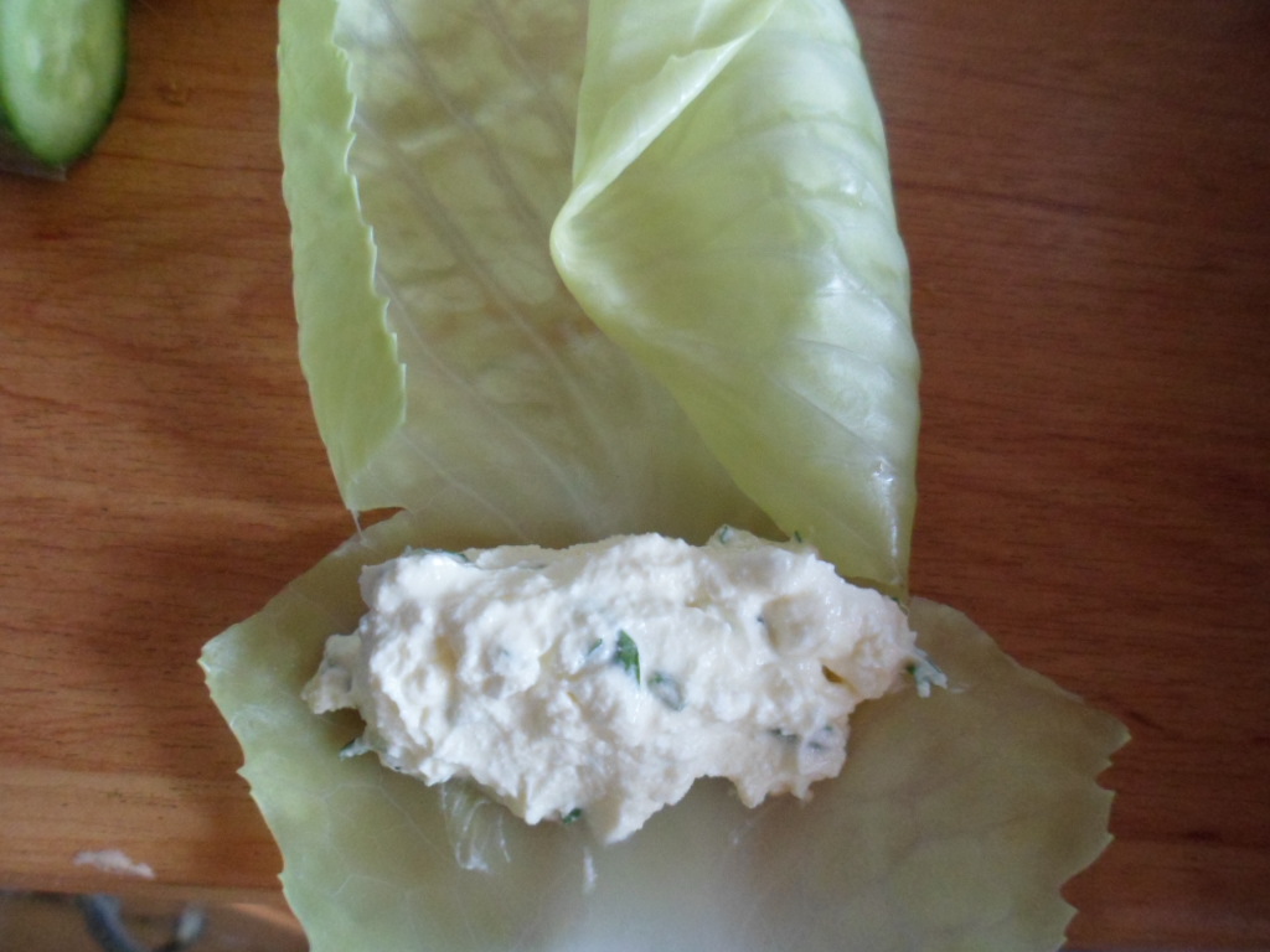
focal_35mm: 26
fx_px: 954
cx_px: 635
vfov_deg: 53.1
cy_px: 476
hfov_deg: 67.3
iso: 400
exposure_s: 1/20
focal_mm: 4.9
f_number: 3.3
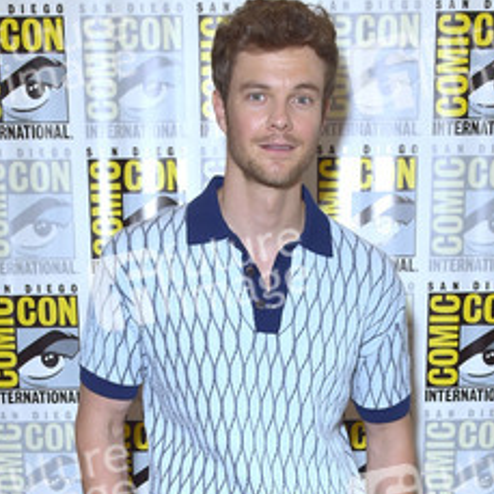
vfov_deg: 35.7
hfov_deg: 36.8
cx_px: 262
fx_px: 743
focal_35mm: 46
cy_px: 388
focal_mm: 31
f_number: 6.3
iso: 800
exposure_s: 1/250
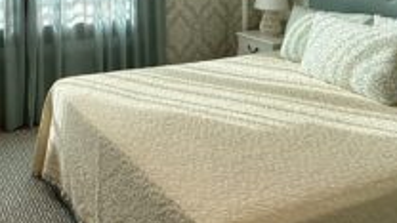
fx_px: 463
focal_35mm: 44
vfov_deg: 24.2
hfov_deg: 45.2
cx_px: 113
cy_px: -57
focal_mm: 2.22
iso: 50
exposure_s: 1/368
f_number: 2.2
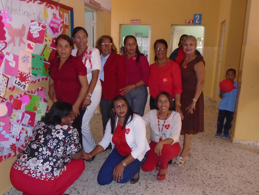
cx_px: 130
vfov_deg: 45.4
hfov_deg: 58.4
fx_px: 232
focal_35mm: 31
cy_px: 98
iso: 400
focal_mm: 5.5
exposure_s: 1/40
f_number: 3.5
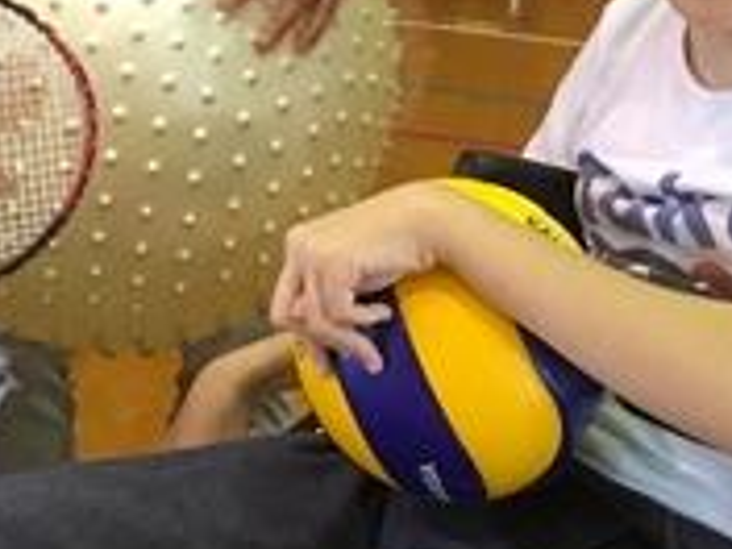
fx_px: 2093
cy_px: -121
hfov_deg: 19.8
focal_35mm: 99
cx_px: 233
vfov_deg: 14.4
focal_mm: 4.15
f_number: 2.2
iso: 160
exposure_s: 1/33
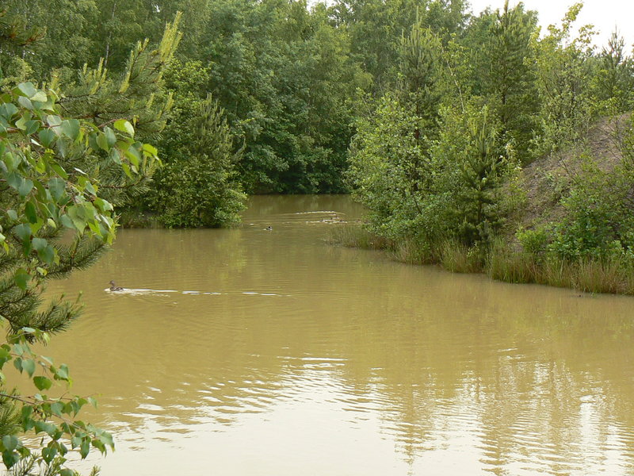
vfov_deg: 26.6
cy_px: 238
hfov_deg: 34.9
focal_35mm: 55
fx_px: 1007
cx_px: 317
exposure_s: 1/60
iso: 80
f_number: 4
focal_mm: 6.7
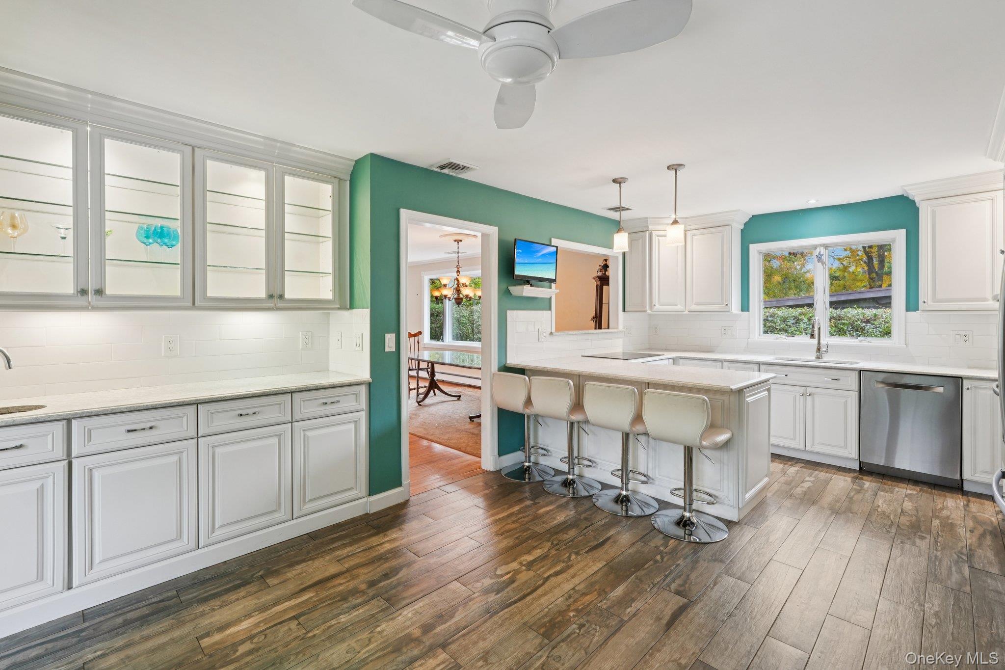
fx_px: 447
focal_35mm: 16
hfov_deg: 96.7
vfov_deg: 73.7
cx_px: 502
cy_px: 335
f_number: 8
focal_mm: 16
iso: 400
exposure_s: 1/6
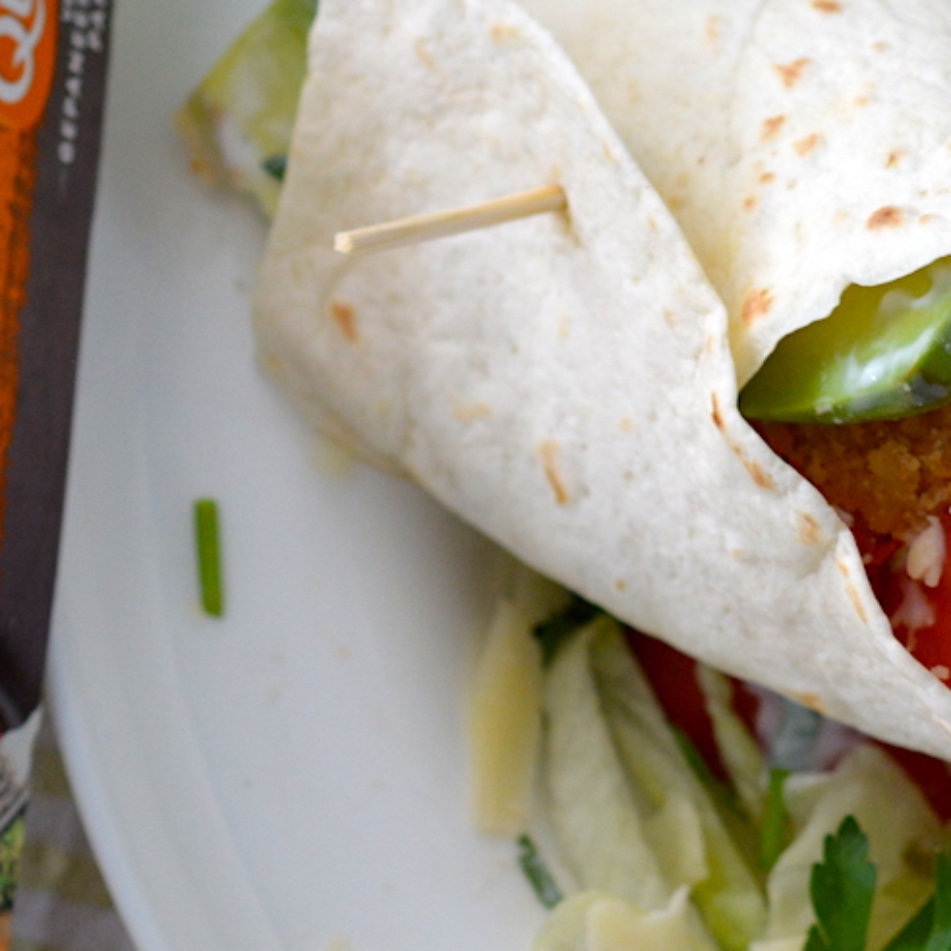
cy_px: 274
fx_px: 8050
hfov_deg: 6.7
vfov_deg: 6.8
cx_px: 1494
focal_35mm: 259
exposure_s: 1/100
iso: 400
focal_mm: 50
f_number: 5
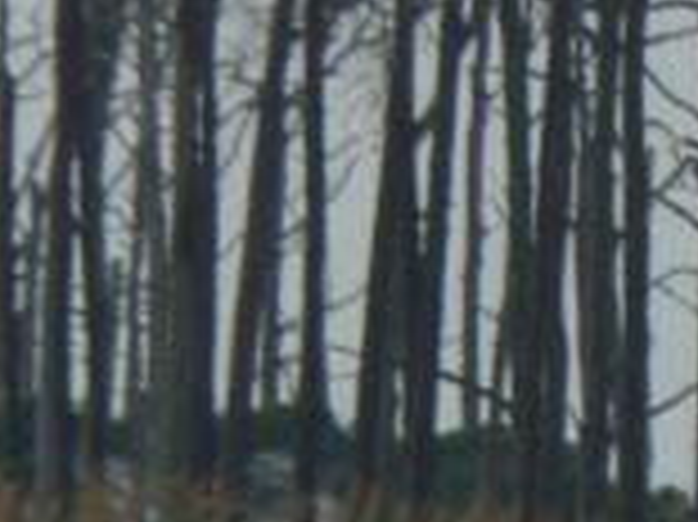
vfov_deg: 0.7
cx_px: 1220
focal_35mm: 2236
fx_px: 45052
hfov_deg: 0.9
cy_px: 1228
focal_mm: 72
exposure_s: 1/800
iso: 80
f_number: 8
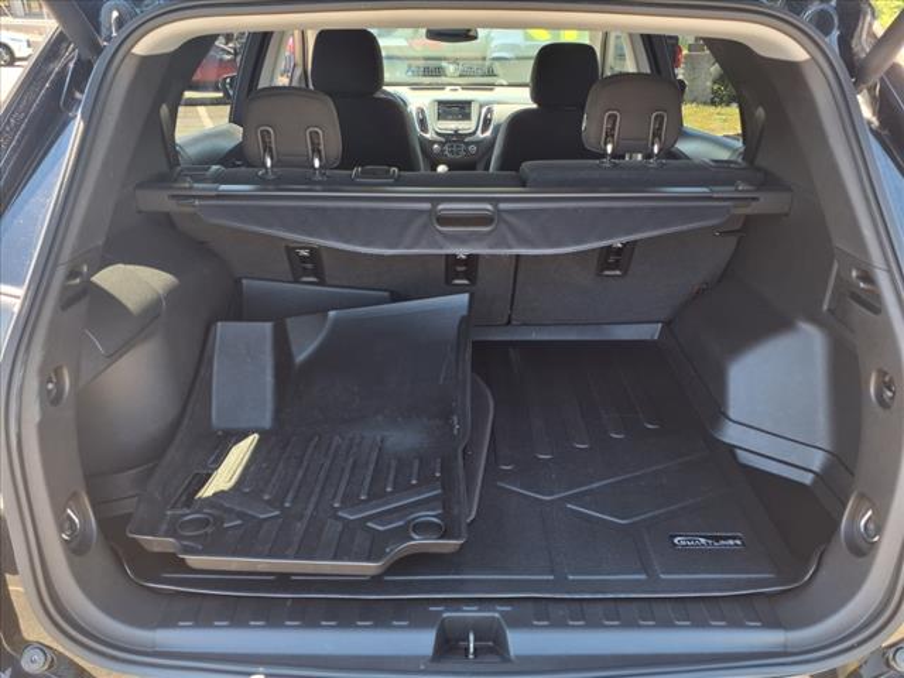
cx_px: 452
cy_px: 339
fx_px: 705
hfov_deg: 65.3
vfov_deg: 51.4
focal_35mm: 27
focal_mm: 3.58
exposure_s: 1/120
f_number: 1.9
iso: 50
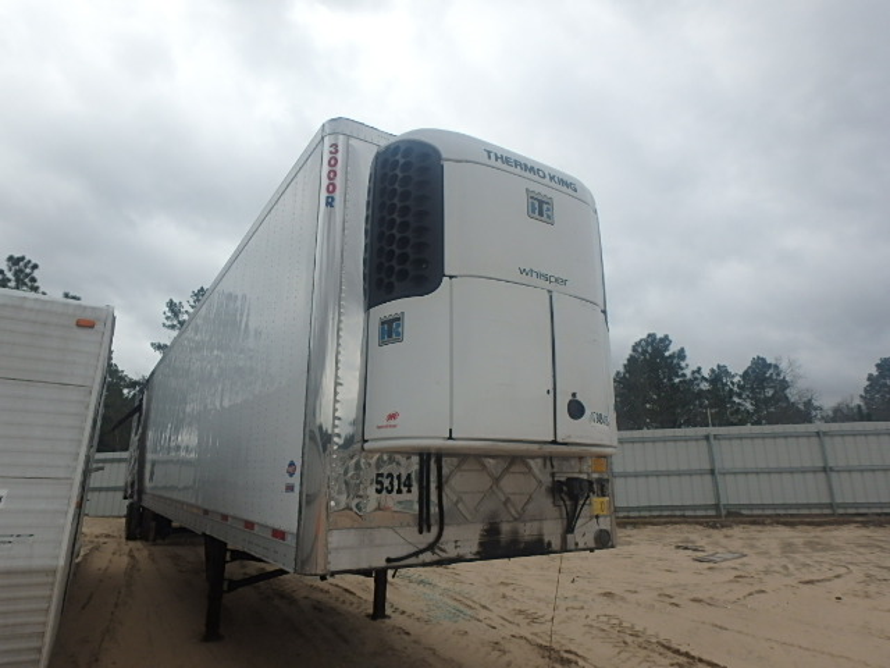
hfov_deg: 79.0
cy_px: 334
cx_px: 445
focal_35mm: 21
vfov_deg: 63.4
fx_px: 540
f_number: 3.5
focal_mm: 3.7
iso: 125
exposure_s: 1/1000
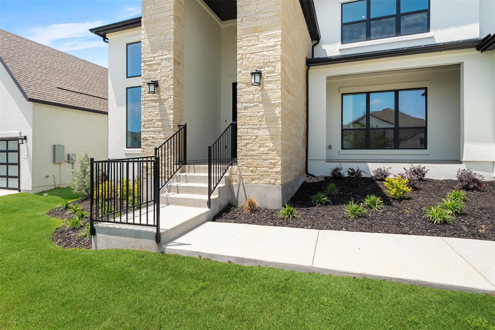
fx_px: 247
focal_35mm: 18
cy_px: 165
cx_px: 248
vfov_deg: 67.4
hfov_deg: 90.0
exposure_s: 1/160
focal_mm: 18
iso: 500
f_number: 9
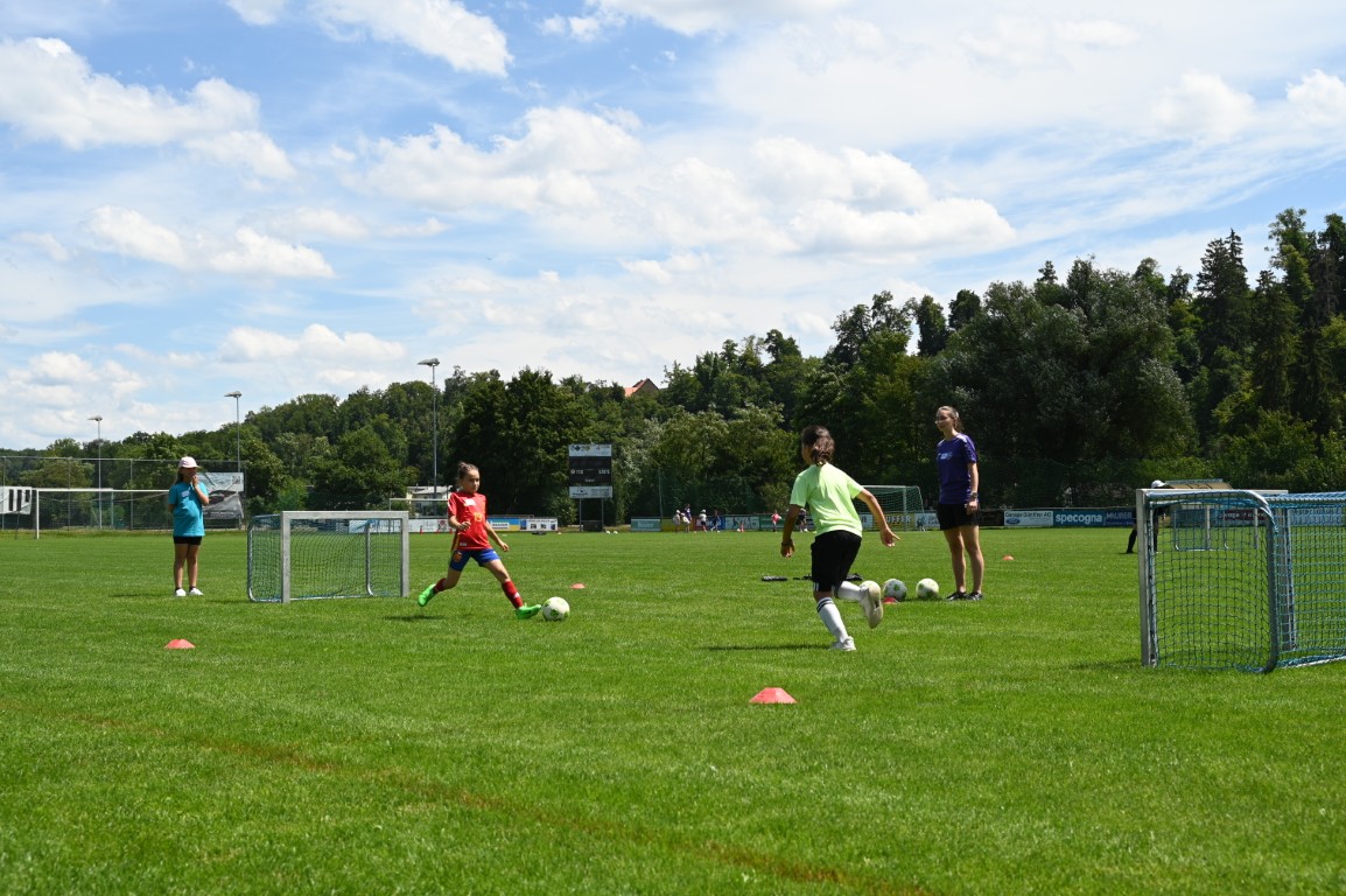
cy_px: 448
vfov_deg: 31.9
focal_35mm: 42
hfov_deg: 46.4
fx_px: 1569
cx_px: 673
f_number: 7.1
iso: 100
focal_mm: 42
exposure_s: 1/400
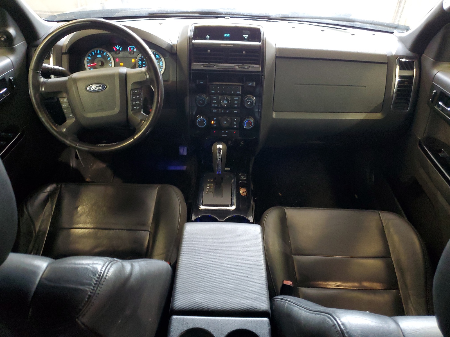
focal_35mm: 26
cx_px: 225
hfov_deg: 67.3
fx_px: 338
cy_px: 168
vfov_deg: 53.1
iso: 290
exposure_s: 1/40
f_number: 1.5
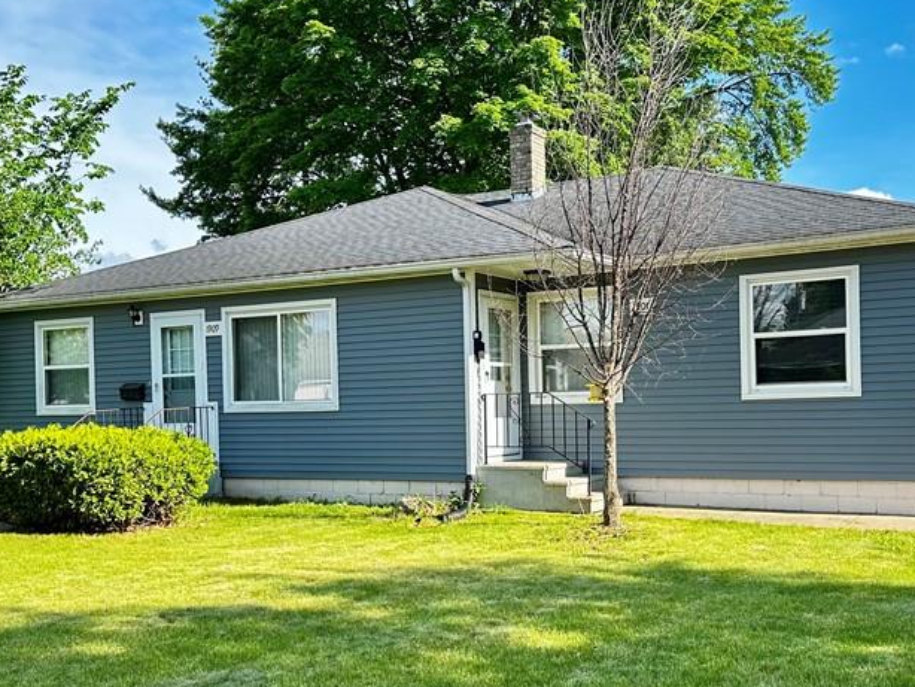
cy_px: 408
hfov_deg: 46.8
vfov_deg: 35.9
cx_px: 471
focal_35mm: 40
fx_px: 1058
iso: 80
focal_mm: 6.86
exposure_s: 1/1062
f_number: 1.78
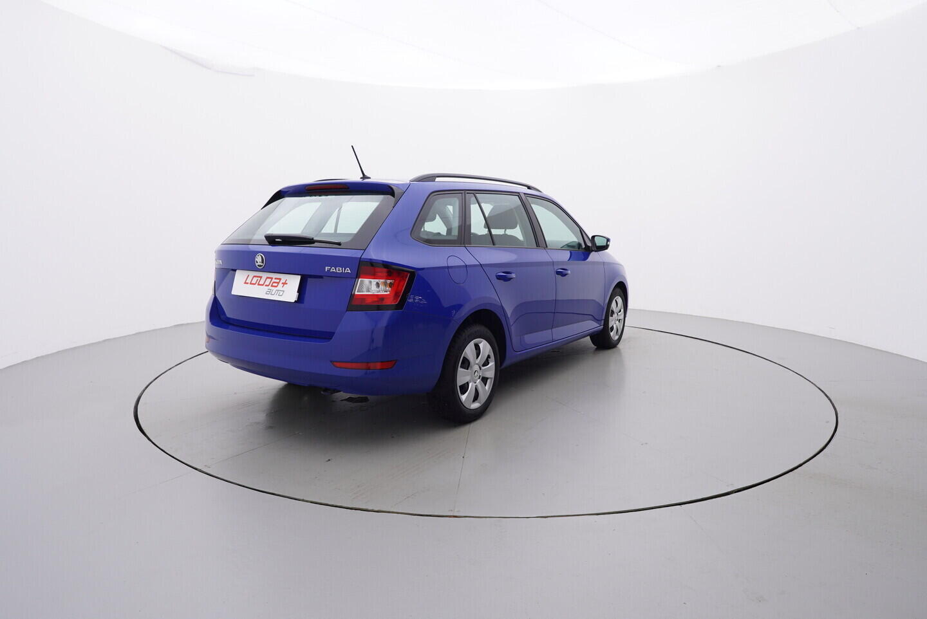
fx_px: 580
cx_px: 464
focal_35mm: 22
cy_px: 310
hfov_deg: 77.3
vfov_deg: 56.2
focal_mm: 15
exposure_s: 1/80
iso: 200
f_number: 5
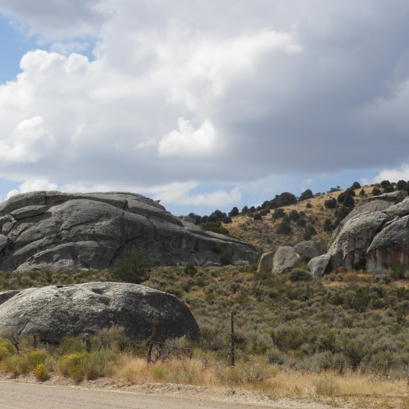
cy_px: 206
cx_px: 203
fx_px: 1511
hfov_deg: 15.4
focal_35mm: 113
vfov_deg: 15.4
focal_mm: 17
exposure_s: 1/1250
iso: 100
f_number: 4.8
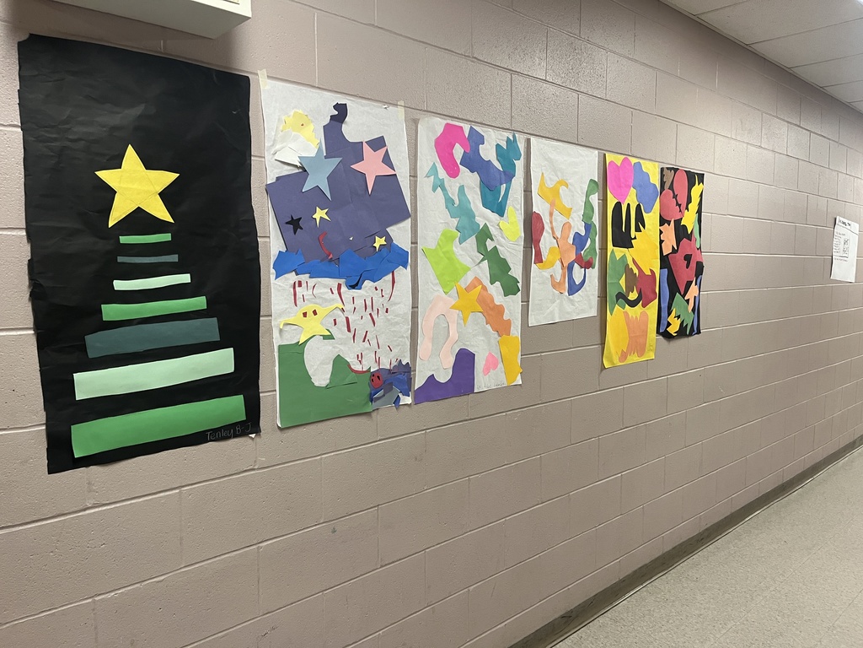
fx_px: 648
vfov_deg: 53.1
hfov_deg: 67.3
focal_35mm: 26
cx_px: 432
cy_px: 324
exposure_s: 1/60
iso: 125
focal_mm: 5.1
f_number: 1.6
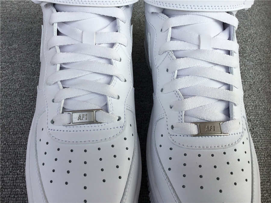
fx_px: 243
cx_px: 136
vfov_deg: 45.4
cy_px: 102
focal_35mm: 31
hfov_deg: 58.4
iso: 25
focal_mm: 3.3
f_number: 2.4
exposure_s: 1/679
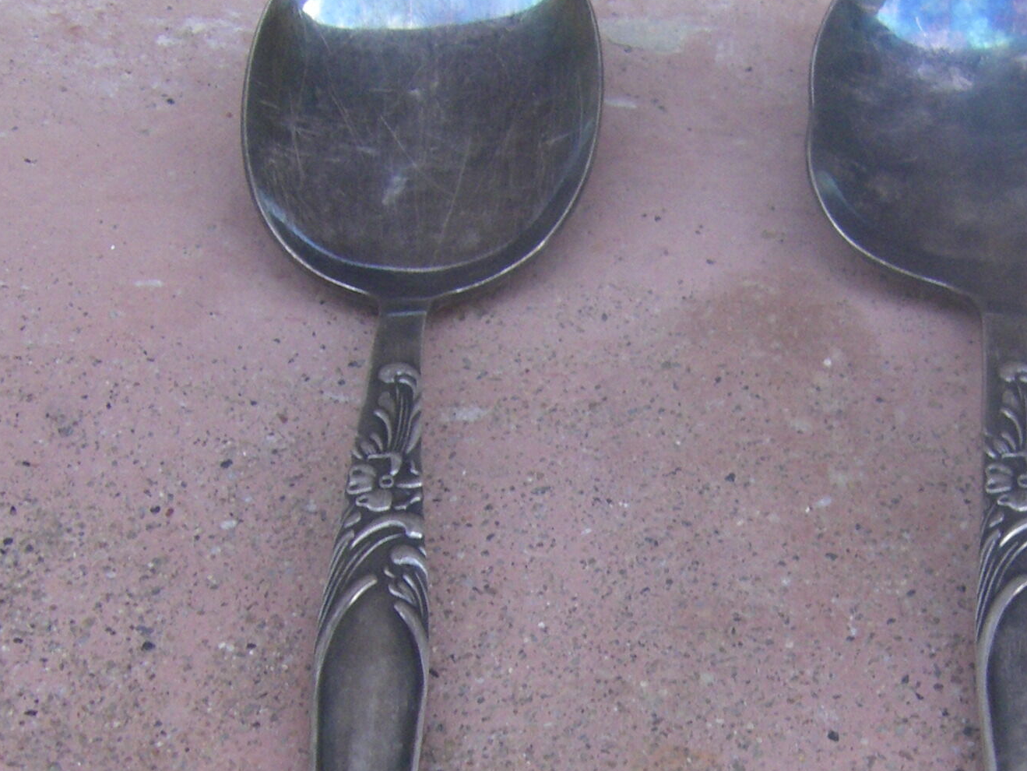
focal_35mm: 94
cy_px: 649
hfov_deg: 20.7
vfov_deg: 15.6
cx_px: 793
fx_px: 2790
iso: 160
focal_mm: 6.3
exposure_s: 1/50
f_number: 3.5
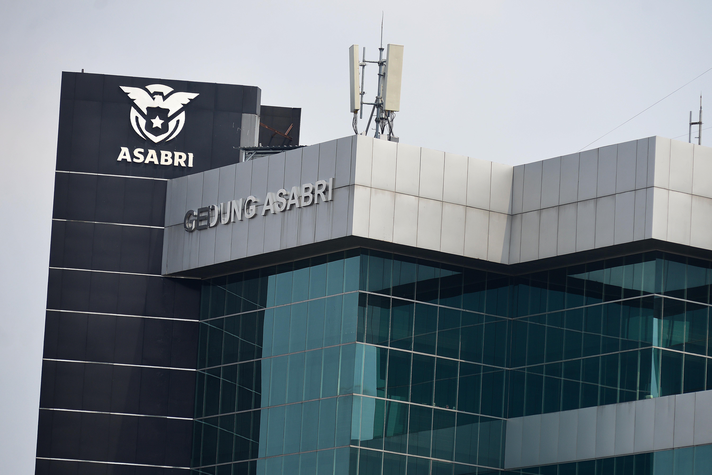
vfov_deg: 8.1
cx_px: 356
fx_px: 3363
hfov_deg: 12.1
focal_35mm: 170
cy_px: 238
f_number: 4.5
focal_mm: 170
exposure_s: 1/1000
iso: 125
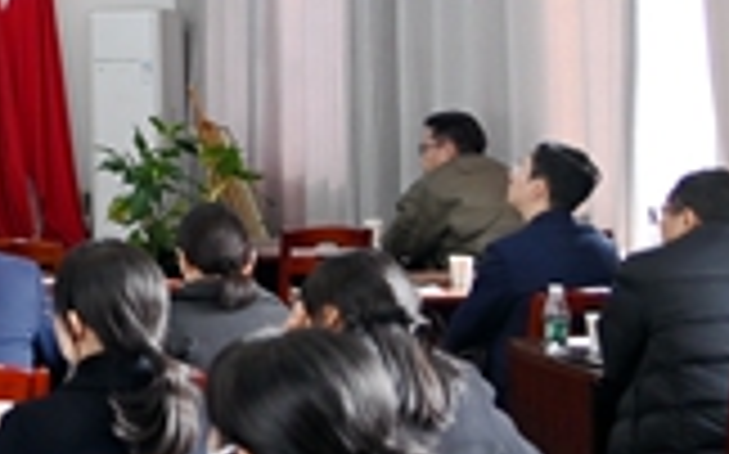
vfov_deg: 15.3
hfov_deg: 20.1
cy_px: -36
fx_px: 1648
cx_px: -472
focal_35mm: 83
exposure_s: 1/200
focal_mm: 24
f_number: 4
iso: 1800
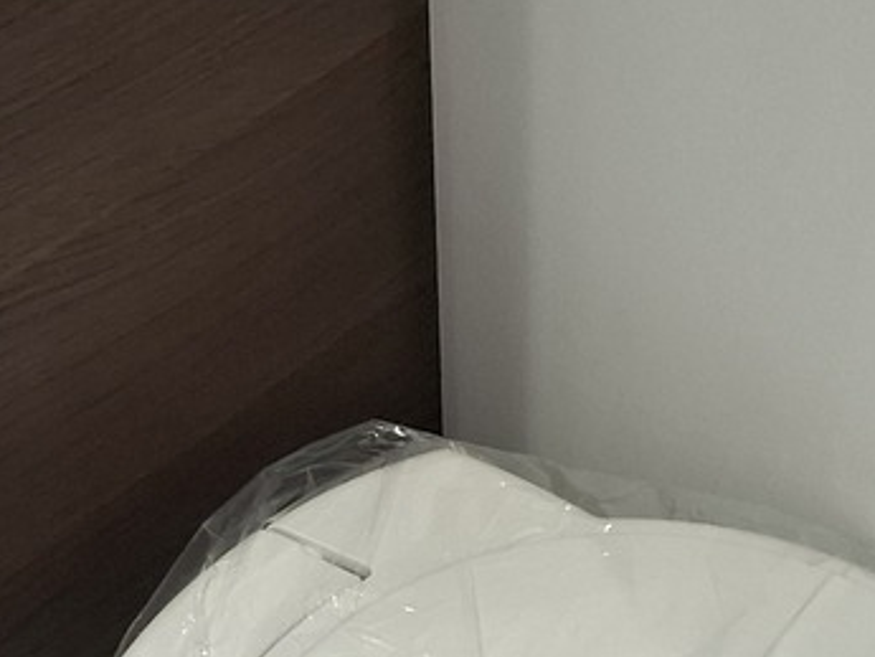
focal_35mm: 96
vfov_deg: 14.9
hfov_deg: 20.4
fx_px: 2427
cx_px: 439
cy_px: 789
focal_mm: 5.54
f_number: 1.8
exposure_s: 1/50
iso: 320
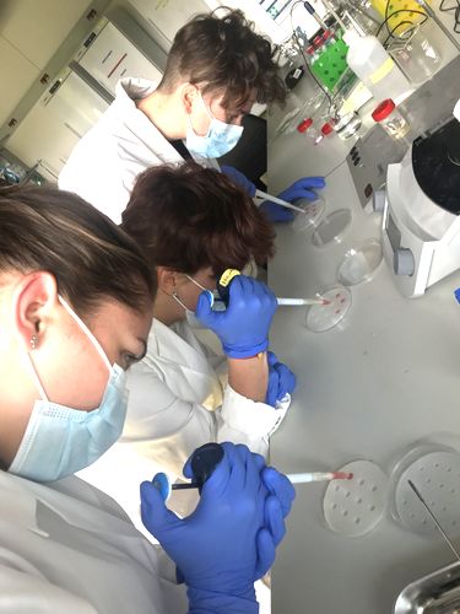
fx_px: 496
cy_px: 307
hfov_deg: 49.7
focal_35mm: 28
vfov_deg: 63.4
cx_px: 230
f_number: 1.8
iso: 40
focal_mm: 3.99
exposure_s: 1/100
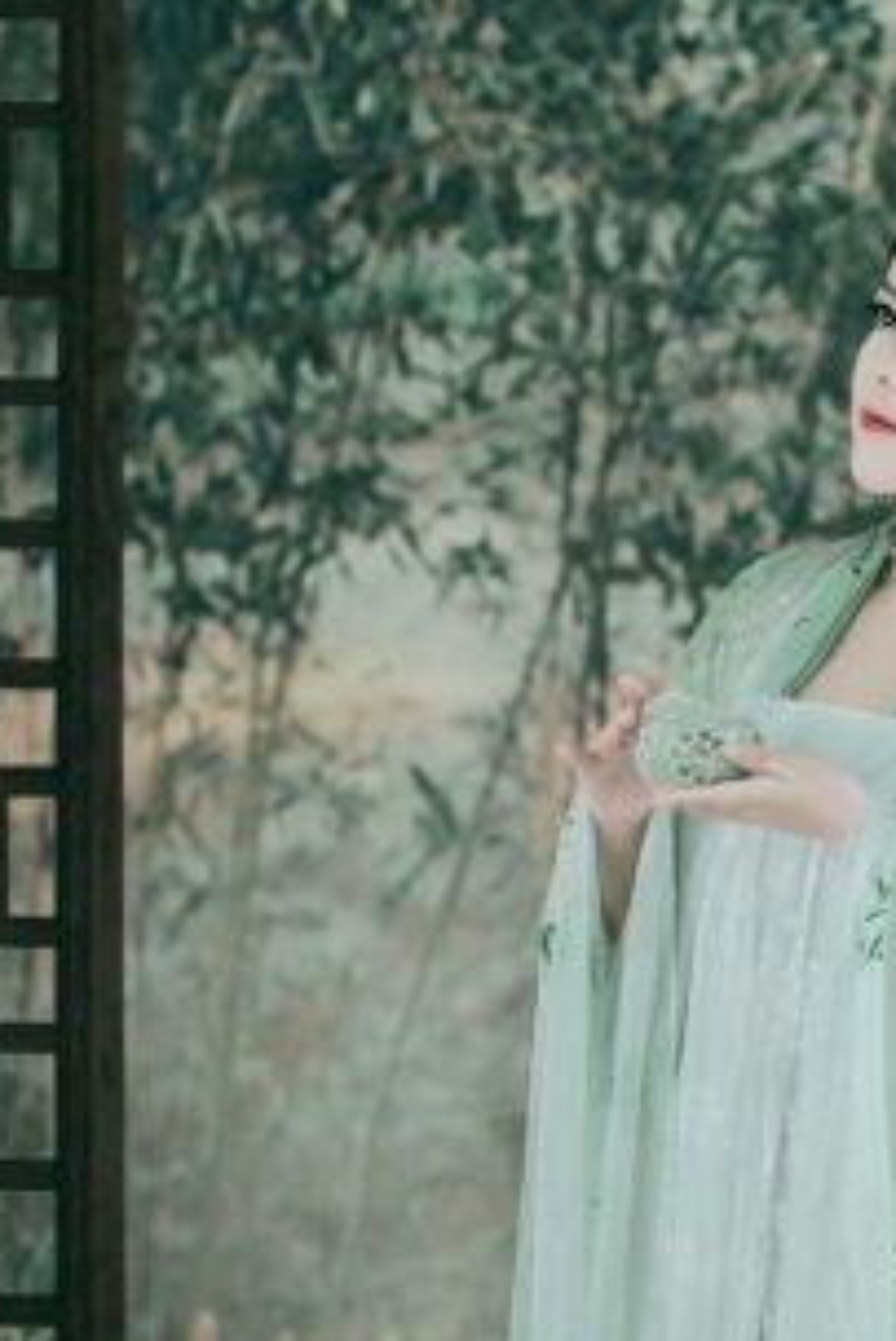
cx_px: 980
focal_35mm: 115
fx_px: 4288
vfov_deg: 17.6
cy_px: 1103
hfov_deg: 11.8
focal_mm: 50
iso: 200
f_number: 5
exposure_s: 1/125
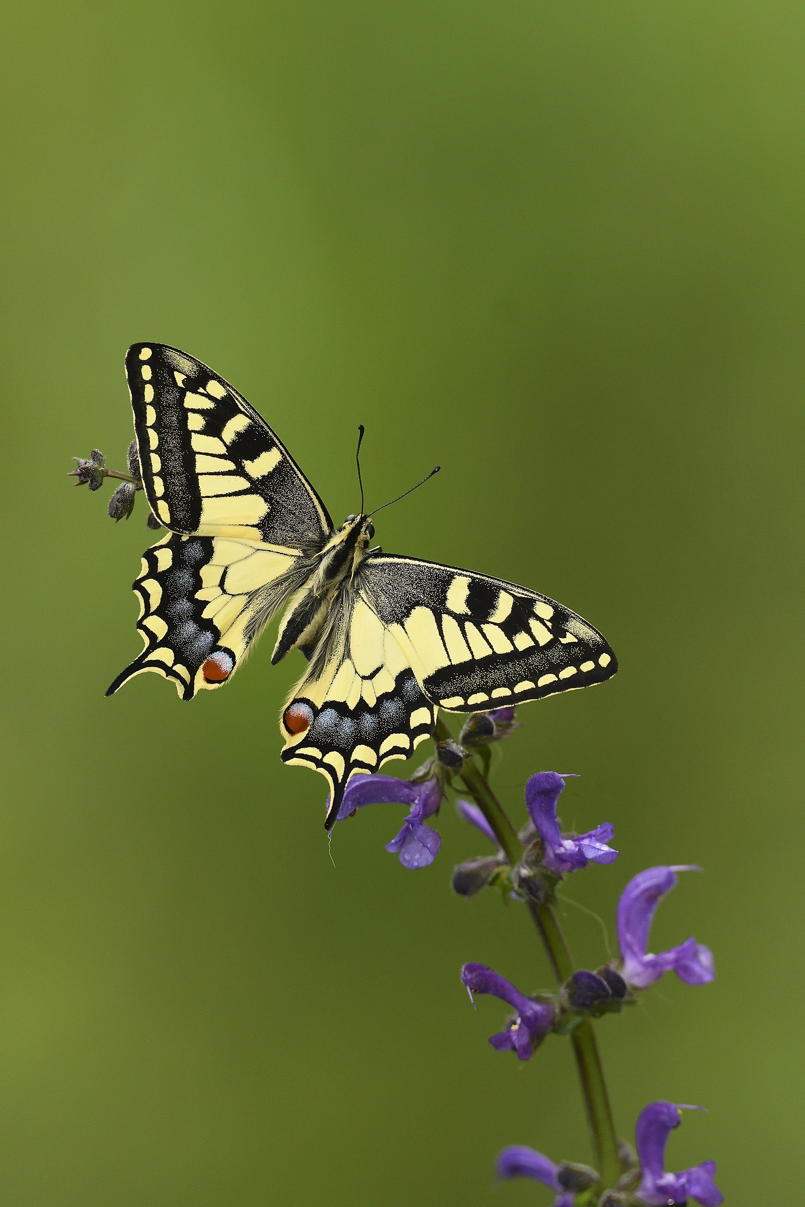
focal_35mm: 600
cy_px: 604
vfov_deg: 3.4
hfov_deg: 2.3
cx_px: 402
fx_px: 20123
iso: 1600
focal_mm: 400
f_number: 6.3
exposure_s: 1/1000
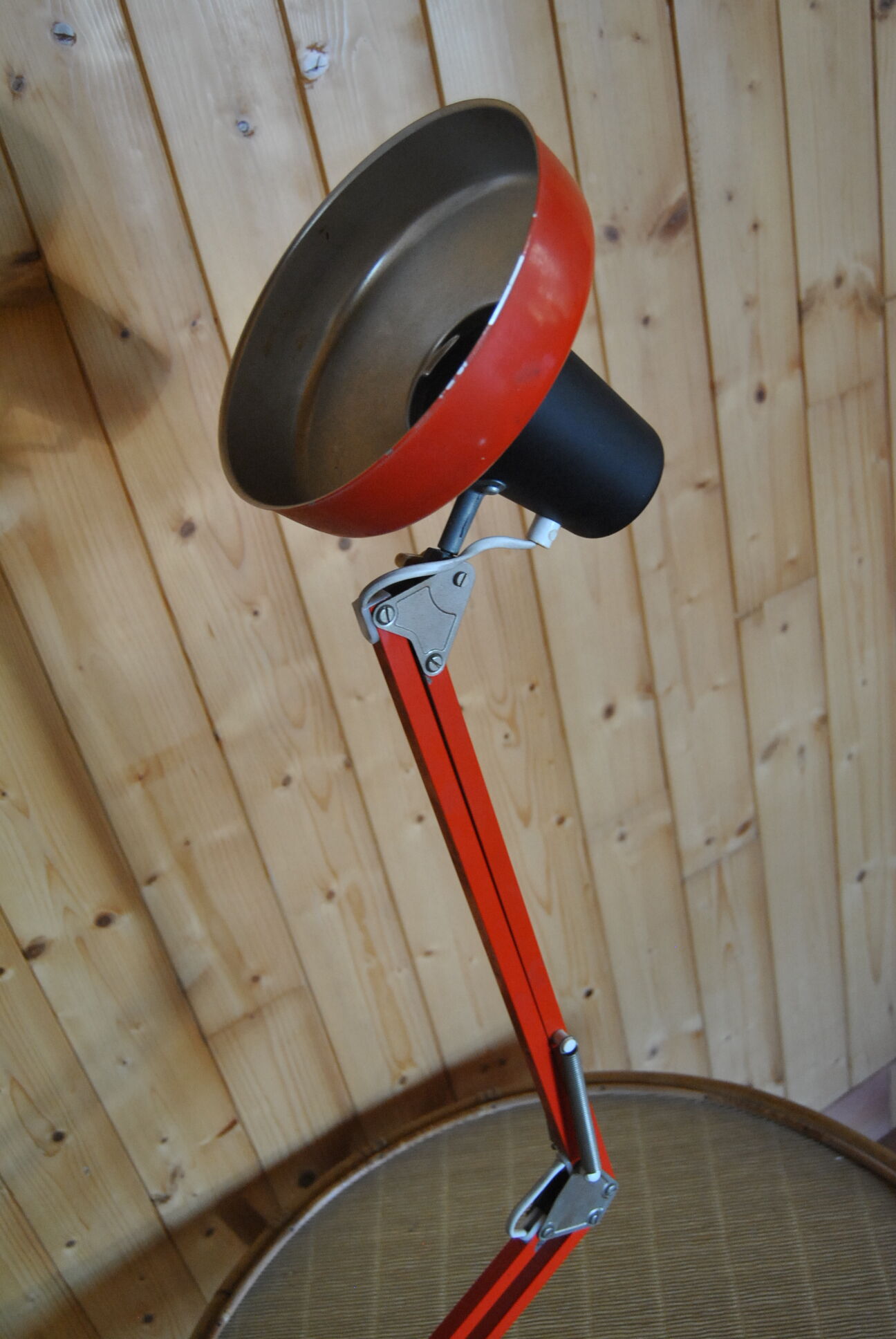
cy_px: 670
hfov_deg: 37.0
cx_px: 448
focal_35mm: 36
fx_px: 1340
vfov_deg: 53.1
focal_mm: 24
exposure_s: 1/30
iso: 720
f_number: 3.8
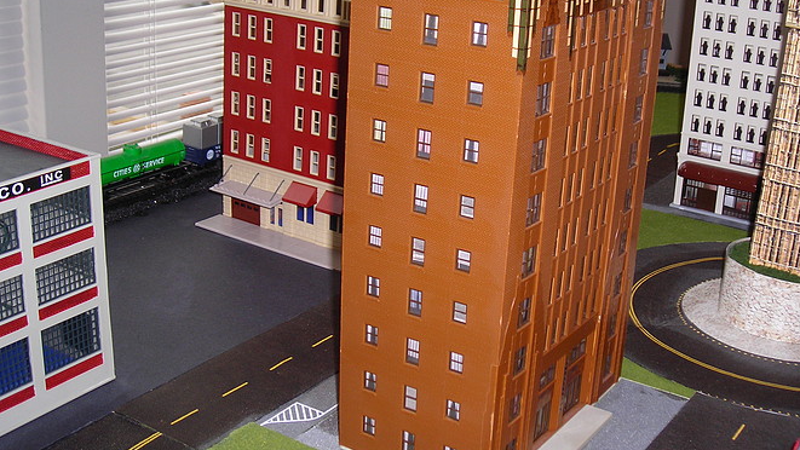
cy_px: 222
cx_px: 464
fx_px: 1061
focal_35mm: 50
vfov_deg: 24.0
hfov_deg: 41.2
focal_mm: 6.3
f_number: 3.2
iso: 50
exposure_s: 1/60.1
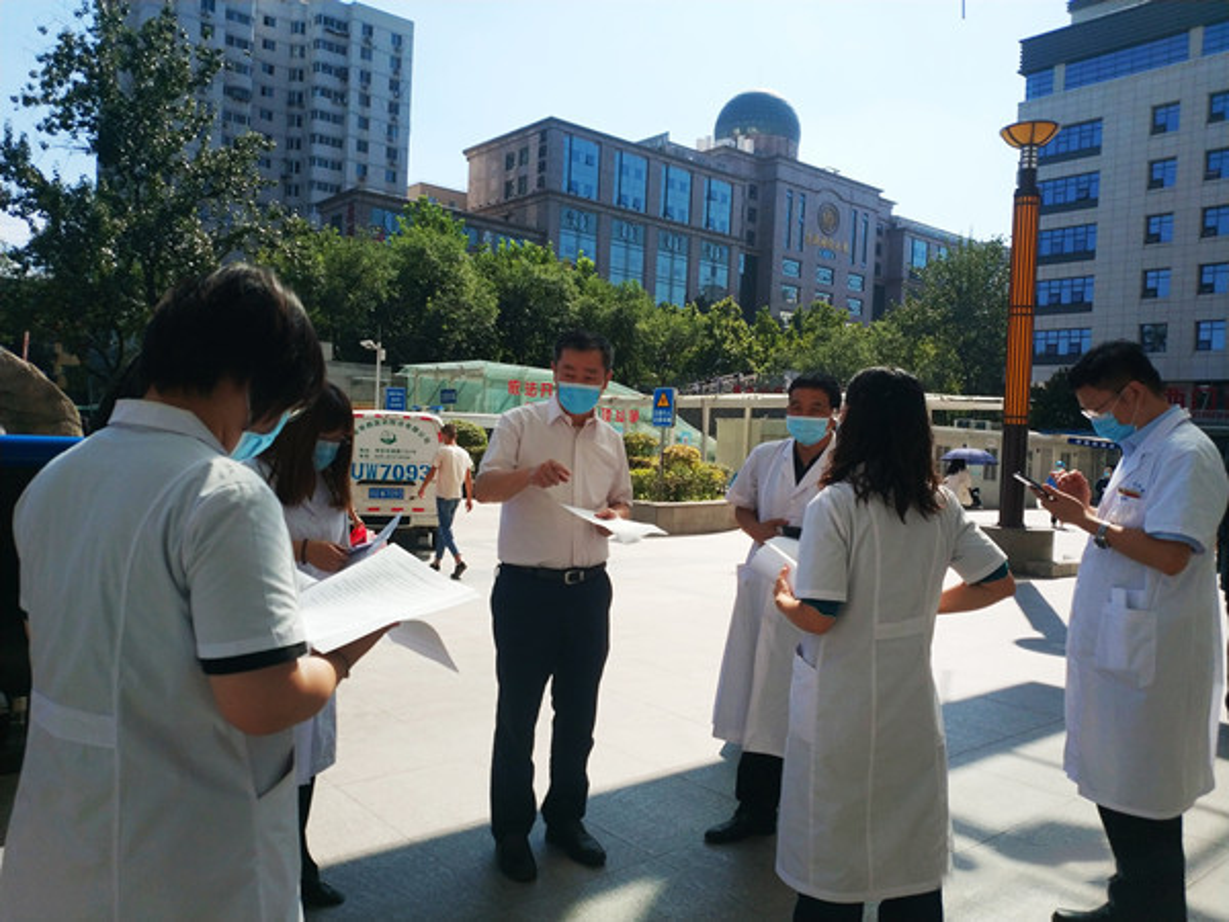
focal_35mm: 32
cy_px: 461
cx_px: 614
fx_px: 1136
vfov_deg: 44.2
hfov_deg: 56.8
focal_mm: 4.5
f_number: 2
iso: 132
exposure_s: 1/1843
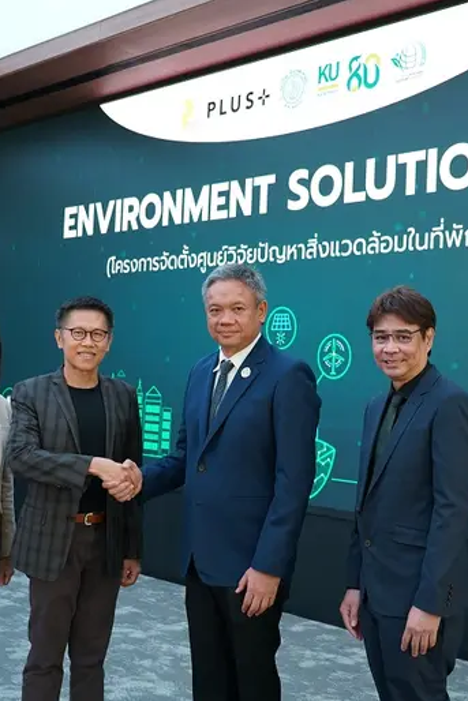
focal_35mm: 44
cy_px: 353
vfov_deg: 44.5
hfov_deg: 30.3
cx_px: 308
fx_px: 857
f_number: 4
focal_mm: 29
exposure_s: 1/60
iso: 400
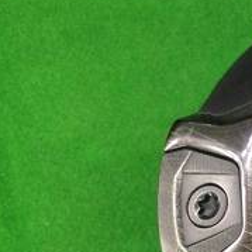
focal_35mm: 98
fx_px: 807
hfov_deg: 15.4
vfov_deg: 17.3
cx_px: 448
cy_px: 251
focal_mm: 3.3
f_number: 2.4
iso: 125
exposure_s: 1/30
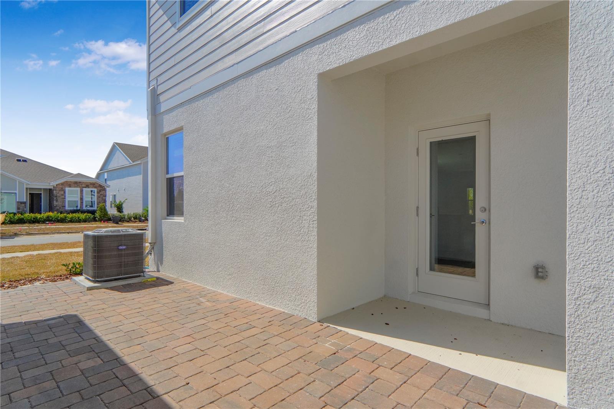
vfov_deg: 67.4
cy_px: 204
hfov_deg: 90.0
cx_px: 307
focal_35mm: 18
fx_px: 307
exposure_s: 1/1600
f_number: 8
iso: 800
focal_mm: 12
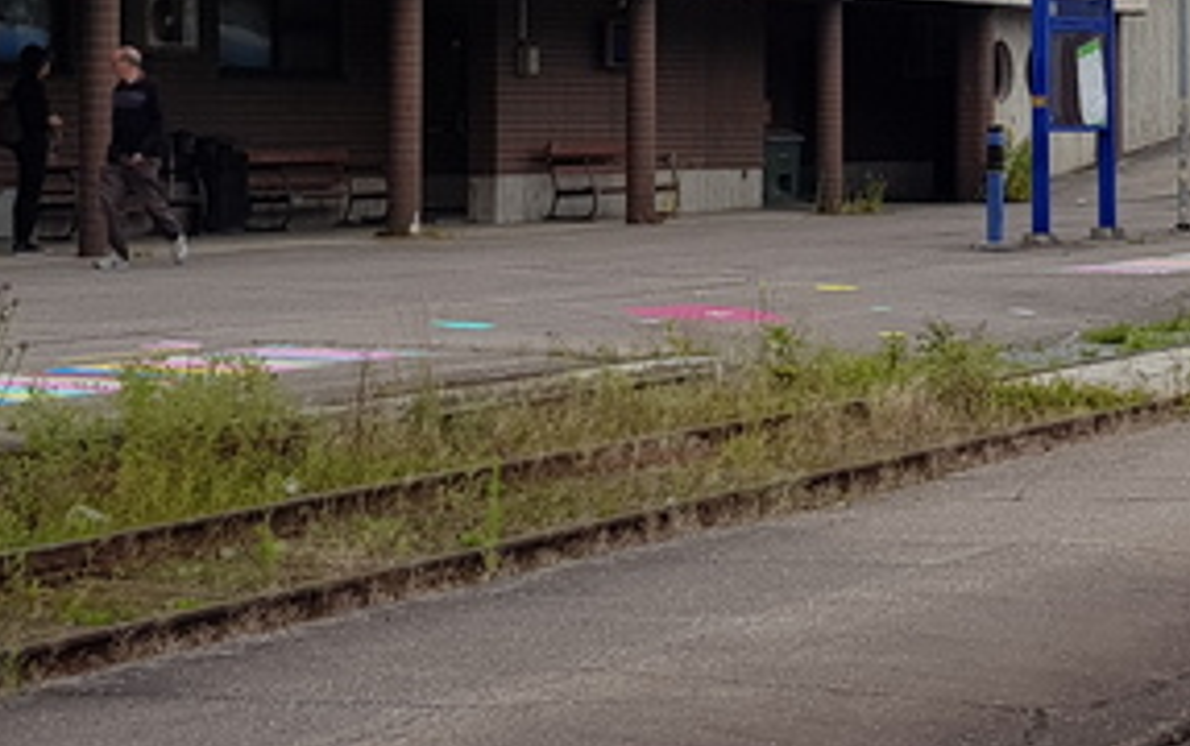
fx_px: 2467
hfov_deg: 26.2
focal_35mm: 76
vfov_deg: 16.8
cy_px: -17
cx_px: 1090
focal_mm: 4.2
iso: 40
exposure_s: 1/337
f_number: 1.7
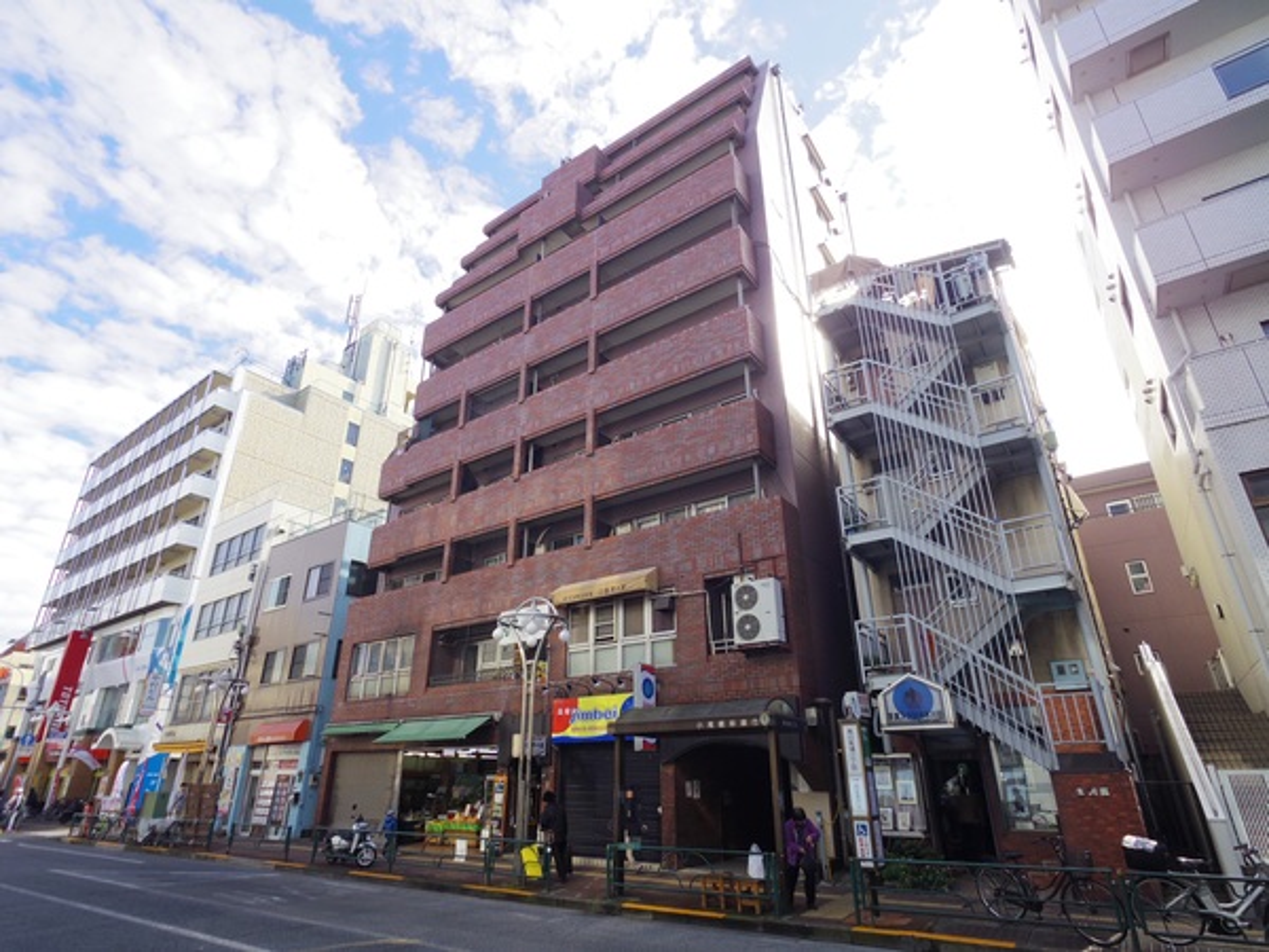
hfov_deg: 91.0
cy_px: 476
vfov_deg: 74.7
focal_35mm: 17
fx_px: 623
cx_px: 634
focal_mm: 3.8
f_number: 4.5
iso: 200
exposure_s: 1/100
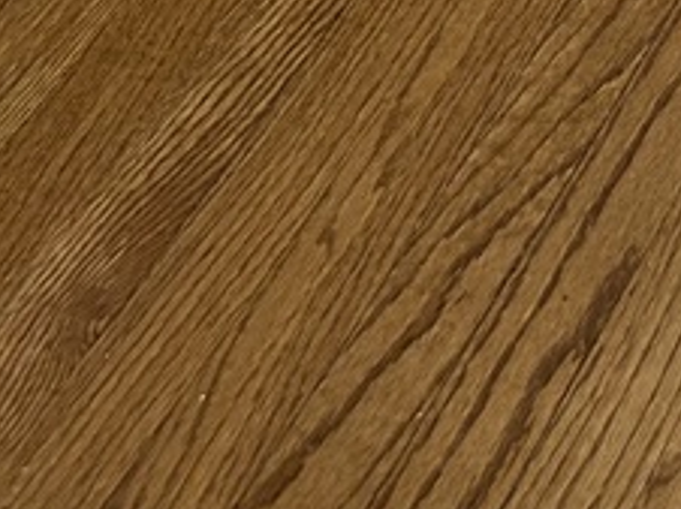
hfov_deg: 10.5
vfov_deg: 8.1
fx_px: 3262
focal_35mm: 166
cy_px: -798
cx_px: 1543
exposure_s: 1/120
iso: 125
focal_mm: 5.7
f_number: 1.5
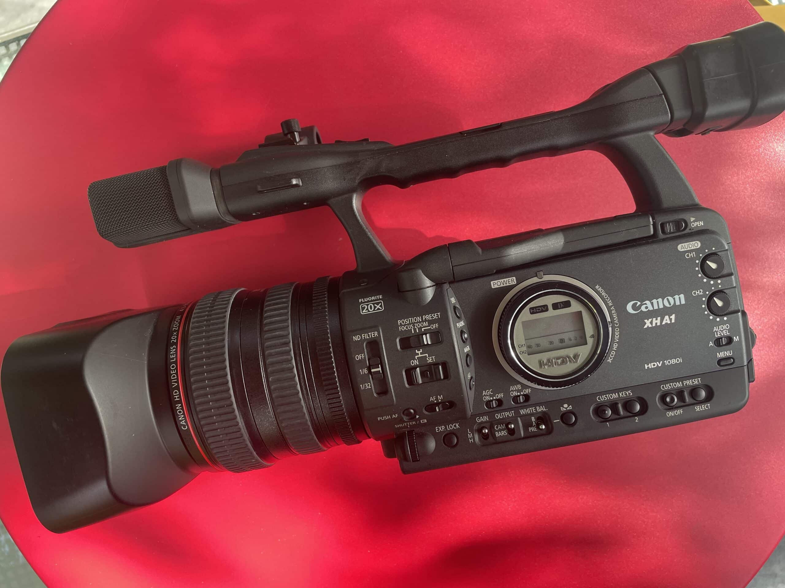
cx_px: 392
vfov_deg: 53.1
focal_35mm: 26
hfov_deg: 67.3
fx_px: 590
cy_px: 294
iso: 80
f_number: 1.6
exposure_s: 1/121
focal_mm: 4.2
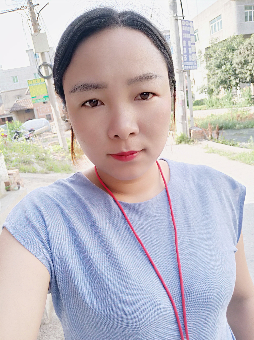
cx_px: 127
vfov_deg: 76.4
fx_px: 216
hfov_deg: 61.0
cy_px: 170
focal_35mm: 22
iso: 100
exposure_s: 1/221
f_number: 2
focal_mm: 3.85
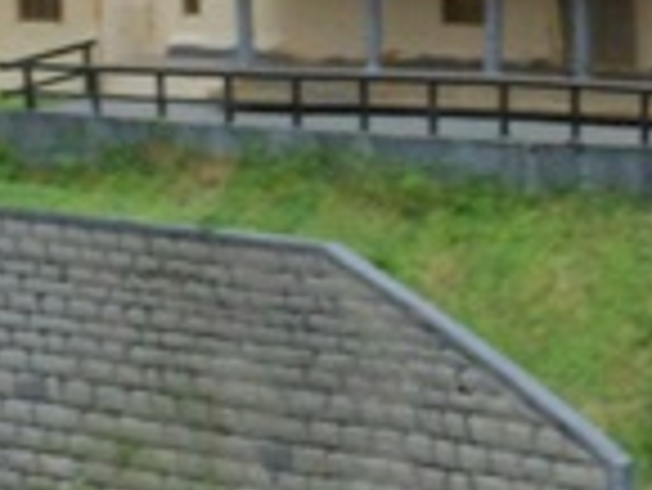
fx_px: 6164
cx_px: 764
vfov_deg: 4.5
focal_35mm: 327
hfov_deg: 6.0
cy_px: -261
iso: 400
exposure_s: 1/10
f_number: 5.2
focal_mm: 13.2
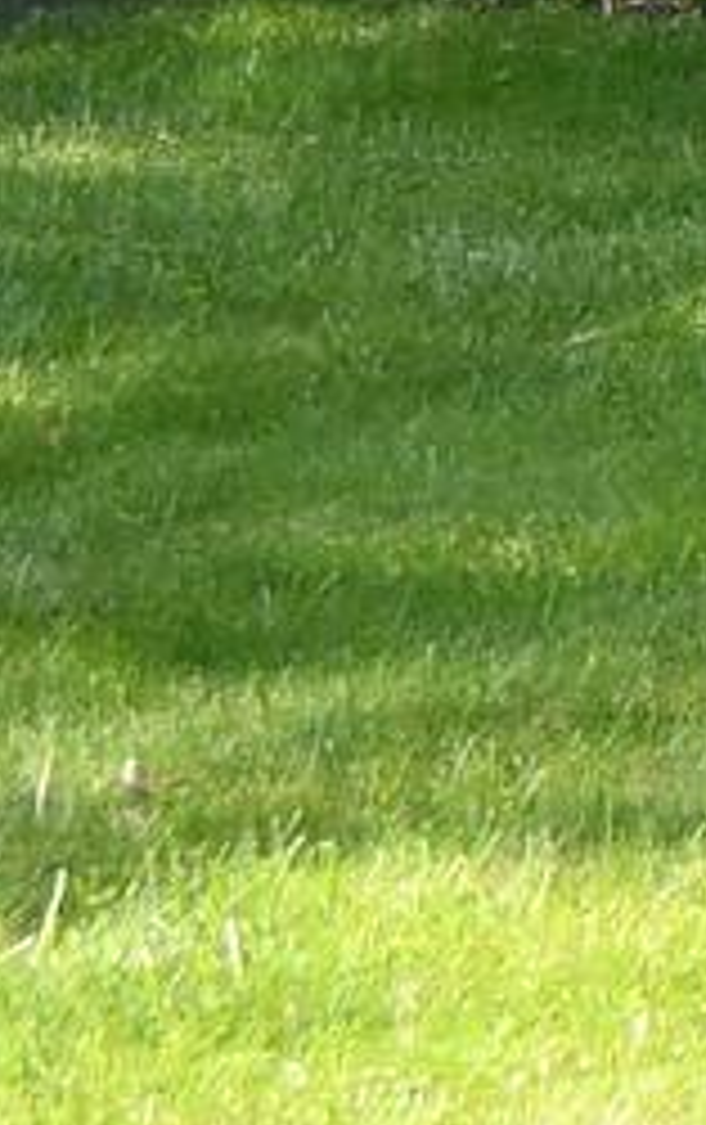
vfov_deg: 8.1
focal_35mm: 250
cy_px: -947
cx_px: 1835
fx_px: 7670
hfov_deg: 5.1
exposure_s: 1/100
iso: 200
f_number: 5.6
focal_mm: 20
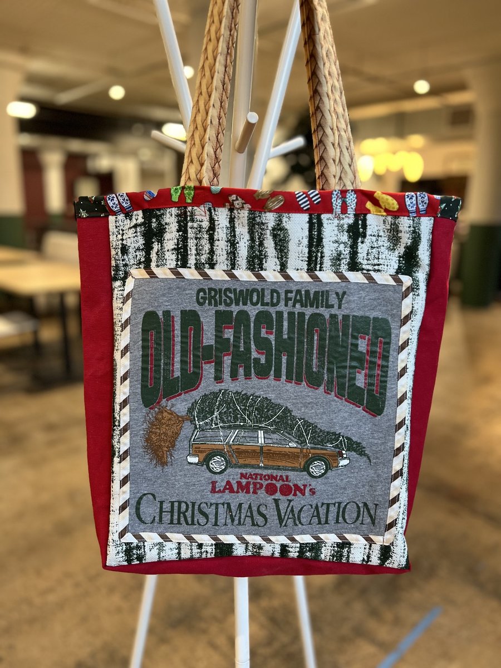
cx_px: 250
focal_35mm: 26
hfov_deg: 53.1
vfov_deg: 67.3
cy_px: 334
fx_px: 502
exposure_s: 1/60
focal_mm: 5.7
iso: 200
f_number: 1.5
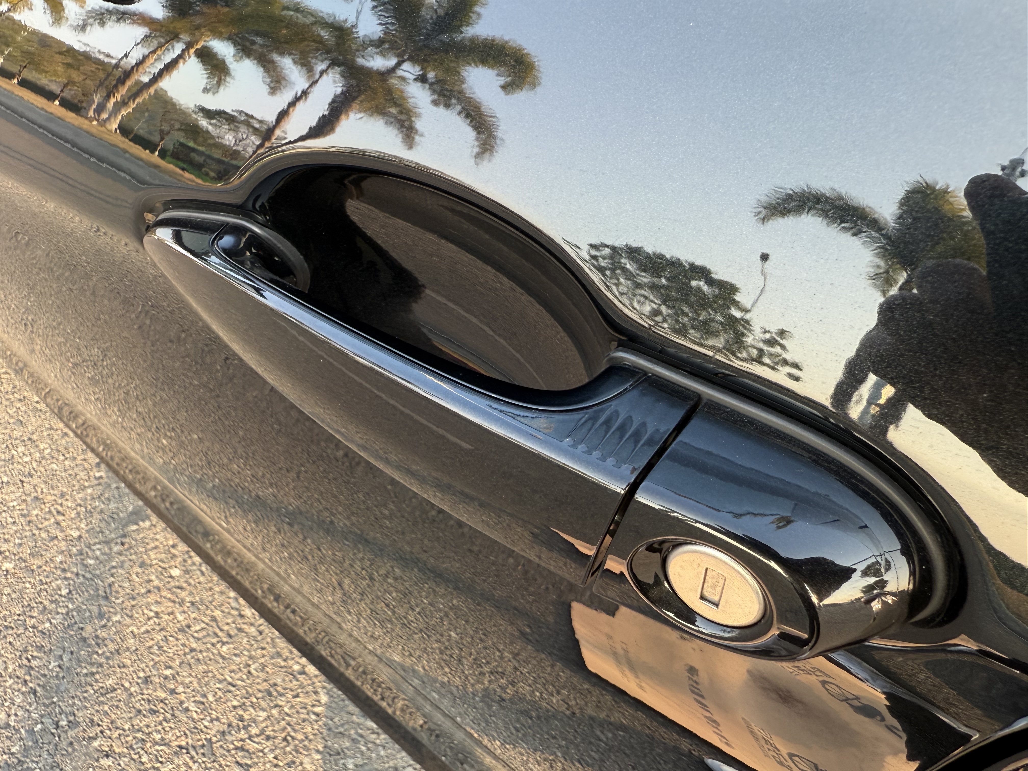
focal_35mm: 24
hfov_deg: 71.6
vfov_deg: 56.8
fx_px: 713
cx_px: 514
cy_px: 386
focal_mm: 2.22
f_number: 2.2
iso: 64
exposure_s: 1/99
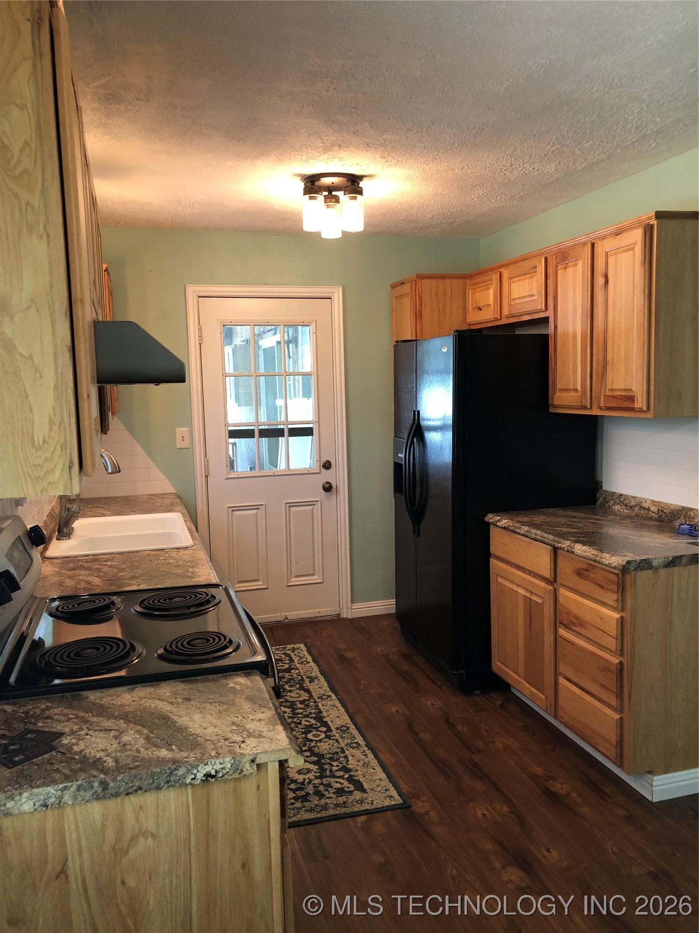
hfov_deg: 49.7
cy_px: 466
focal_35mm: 28
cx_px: 350
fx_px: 754
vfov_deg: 63.4
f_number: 1.8
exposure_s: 1/15
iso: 50
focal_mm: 3.99
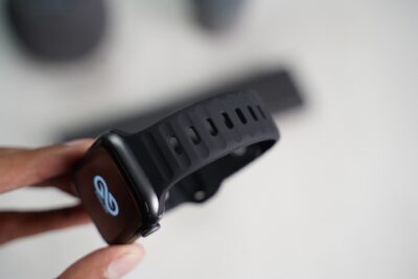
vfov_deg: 23.0
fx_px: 685
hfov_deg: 33.9
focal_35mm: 59
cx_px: 209
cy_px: 140
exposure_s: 1/60
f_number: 4
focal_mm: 59
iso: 640
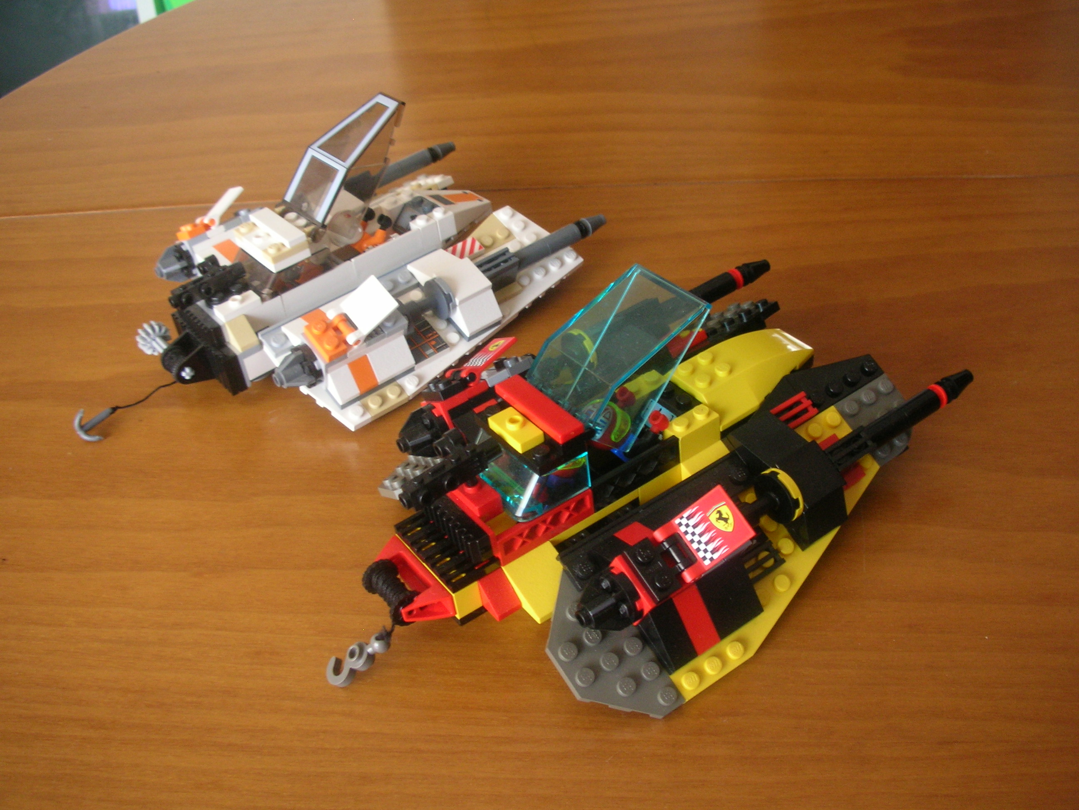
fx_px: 1091
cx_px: 540
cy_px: 405
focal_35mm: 35
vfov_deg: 40.7
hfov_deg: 52.6
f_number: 3
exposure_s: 1/4.3
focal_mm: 5.8
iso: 105
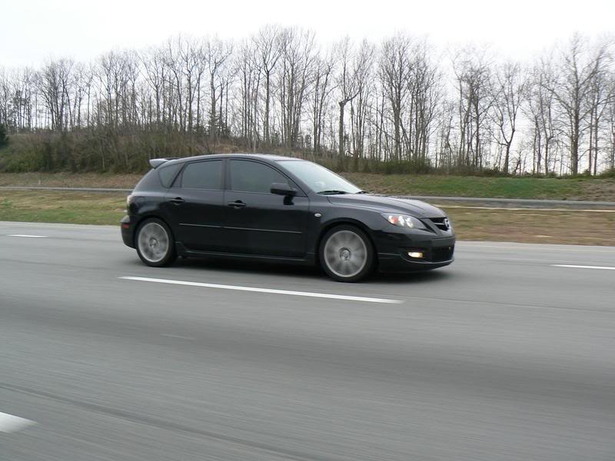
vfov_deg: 39.7
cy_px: 230
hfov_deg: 51.4
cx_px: 308
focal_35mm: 36
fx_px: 640
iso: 80
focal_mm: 6
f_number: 4.5
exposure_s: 1/100
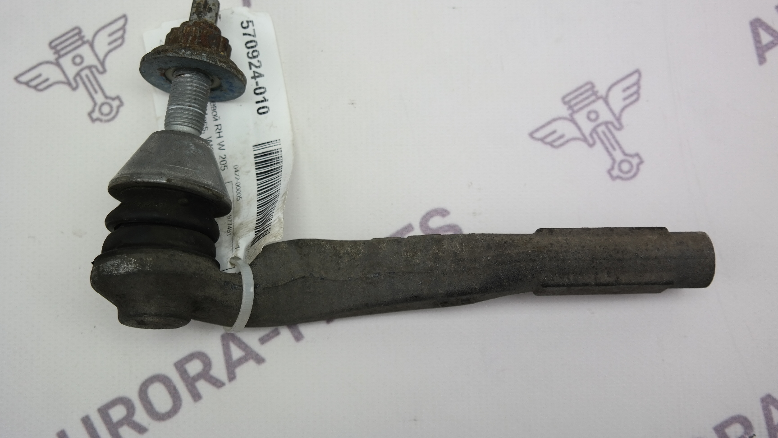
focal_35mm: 43
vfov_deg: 27.7
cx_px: 389
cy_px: 195
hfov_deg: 47.4
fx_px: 887
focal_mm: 27
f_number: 4
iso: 200
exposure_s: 1/100
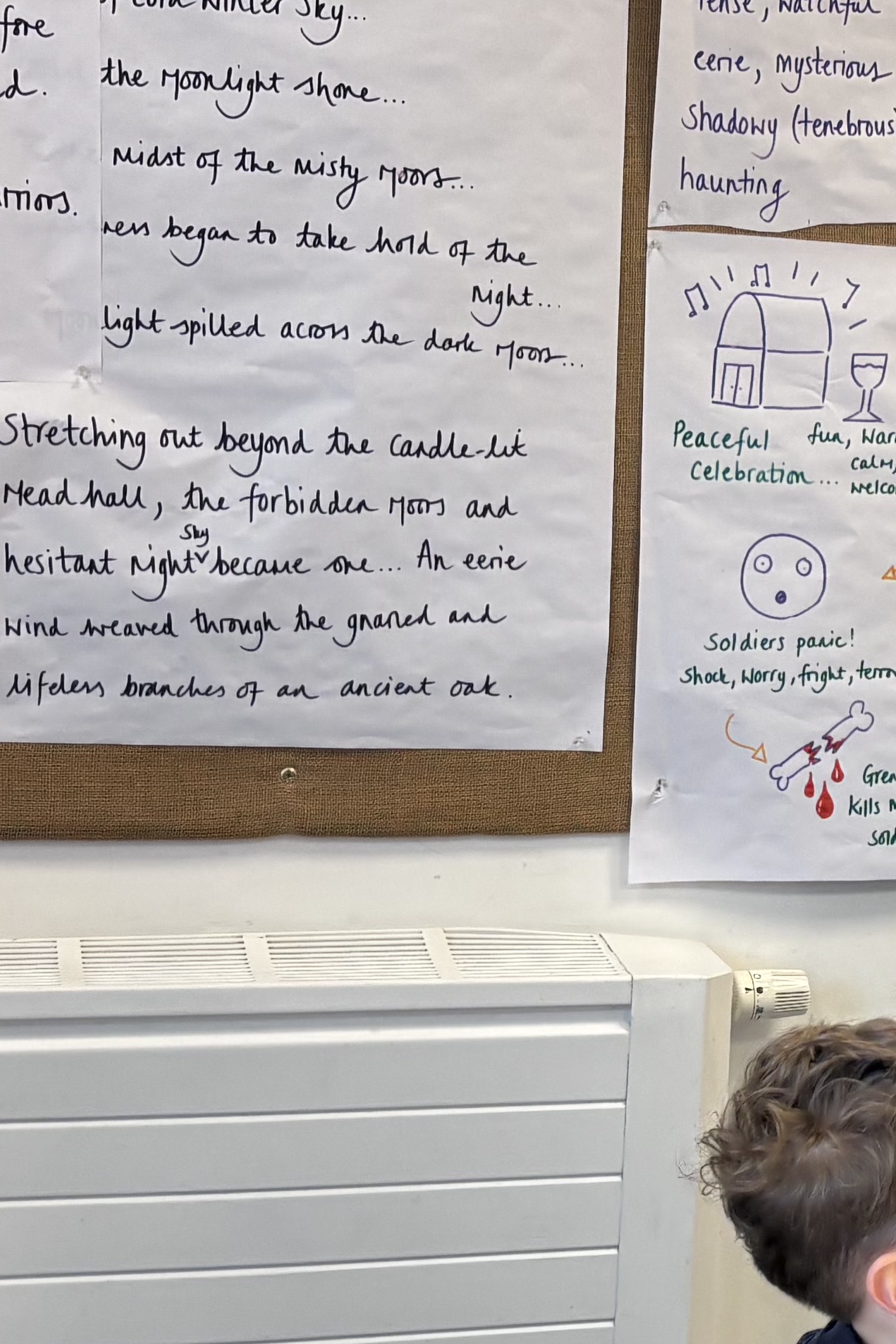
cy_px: 877
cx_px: 1026
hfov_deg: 16.3
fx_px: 3024
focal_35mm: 81
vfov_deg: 25.0
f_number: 1.6
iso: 100
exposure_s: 1/100
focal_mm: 5.96
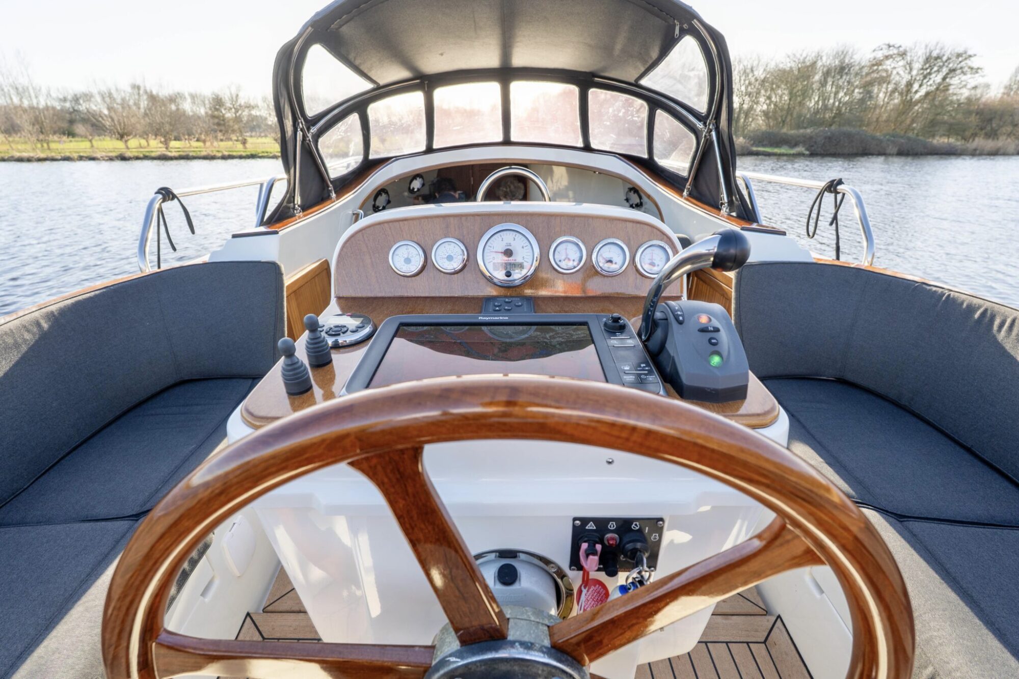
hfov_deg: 96.7
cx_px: 510
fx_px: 453
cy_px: 340
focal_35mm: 16
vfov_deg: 73.7
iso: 100
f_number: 5.6
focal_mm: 16
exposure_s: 1/250
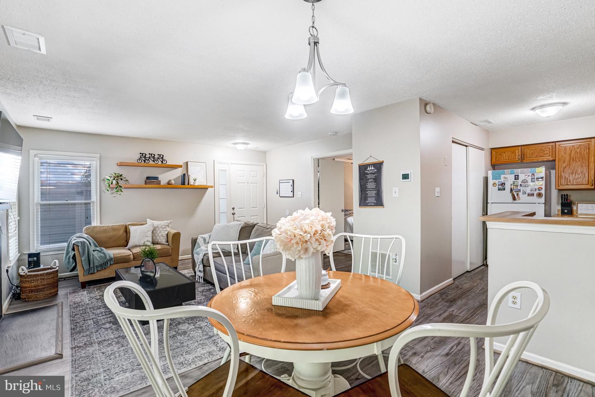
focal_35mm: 16
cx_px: 298
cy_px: 198
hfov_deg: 96.7
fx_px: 265
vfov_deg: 73.8
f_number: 8
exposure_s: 1/30
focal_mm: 16
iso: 1250
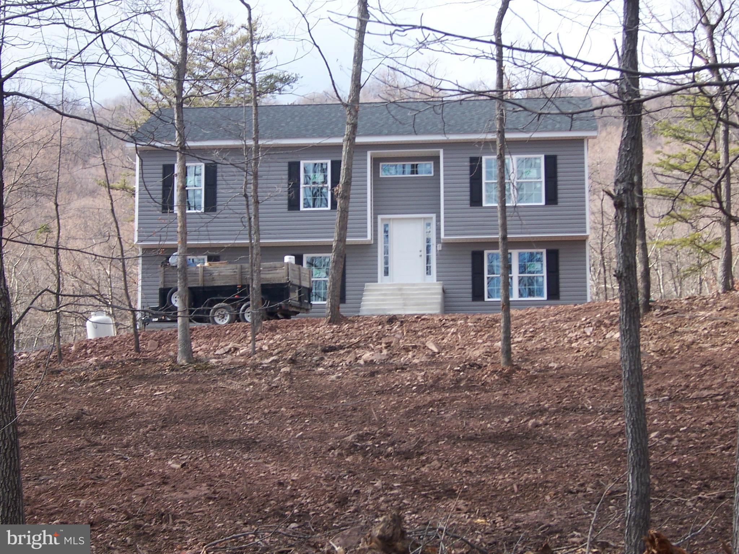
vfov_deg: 20.2
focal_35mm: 73
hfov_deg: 26.7
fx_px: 1558
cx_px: 370
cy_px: 277
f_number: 4.8
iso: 80
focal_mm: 12.1
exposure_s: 1/125
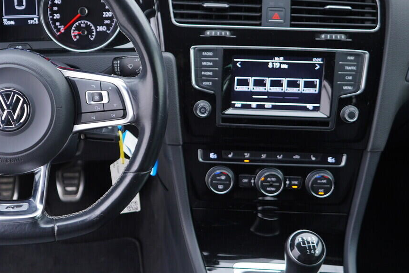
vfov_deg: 22.6
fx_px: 682
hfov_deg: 33.0
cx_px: 123
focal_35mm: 60
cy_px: 111
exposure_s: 1/40
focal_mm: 24
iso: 200
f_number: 2.8
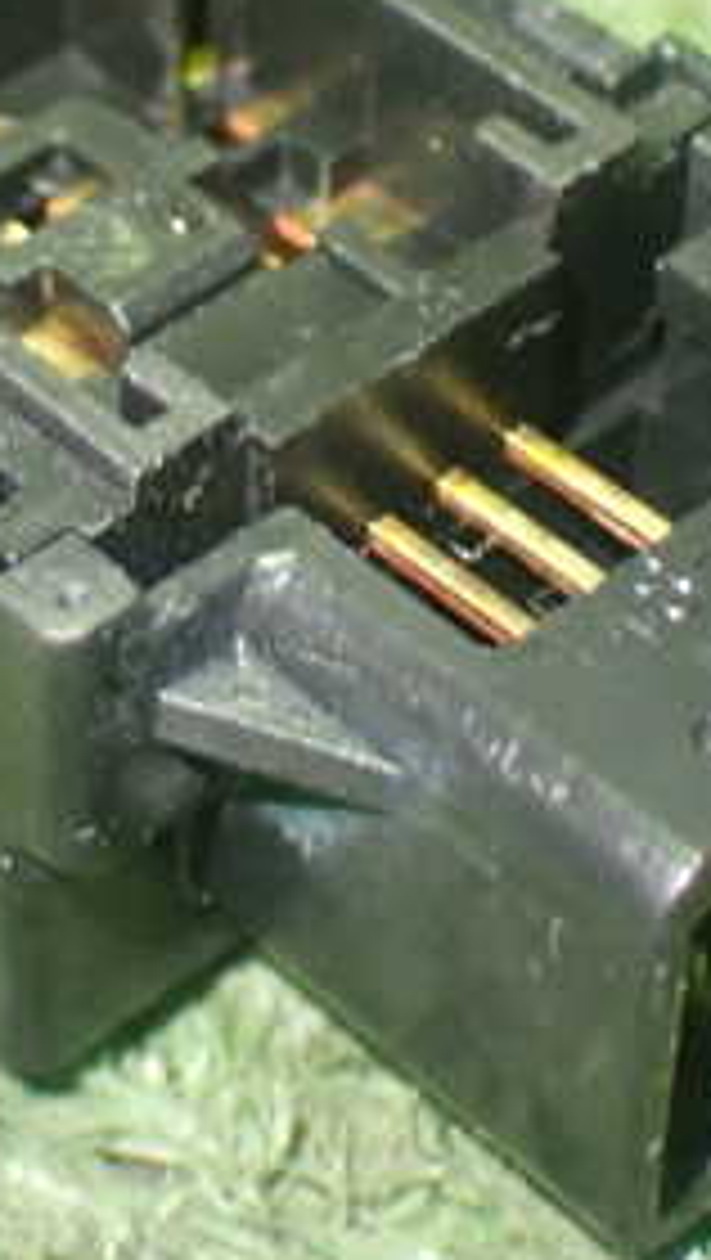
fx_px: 4213
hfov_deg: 9.6
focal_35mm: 126
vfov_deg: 17.0
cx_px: 148
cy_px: 382
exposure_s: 1/15
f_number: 3.3
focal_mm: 9.65
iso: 800
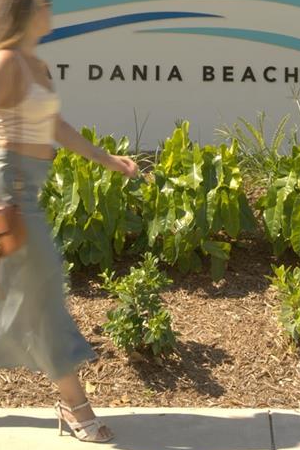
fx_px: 1300
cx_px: 182
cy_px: -141
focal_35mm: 104
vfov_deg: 18.3
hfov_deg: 13.2
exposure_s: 1/40
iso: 80
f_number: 14
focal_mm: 39
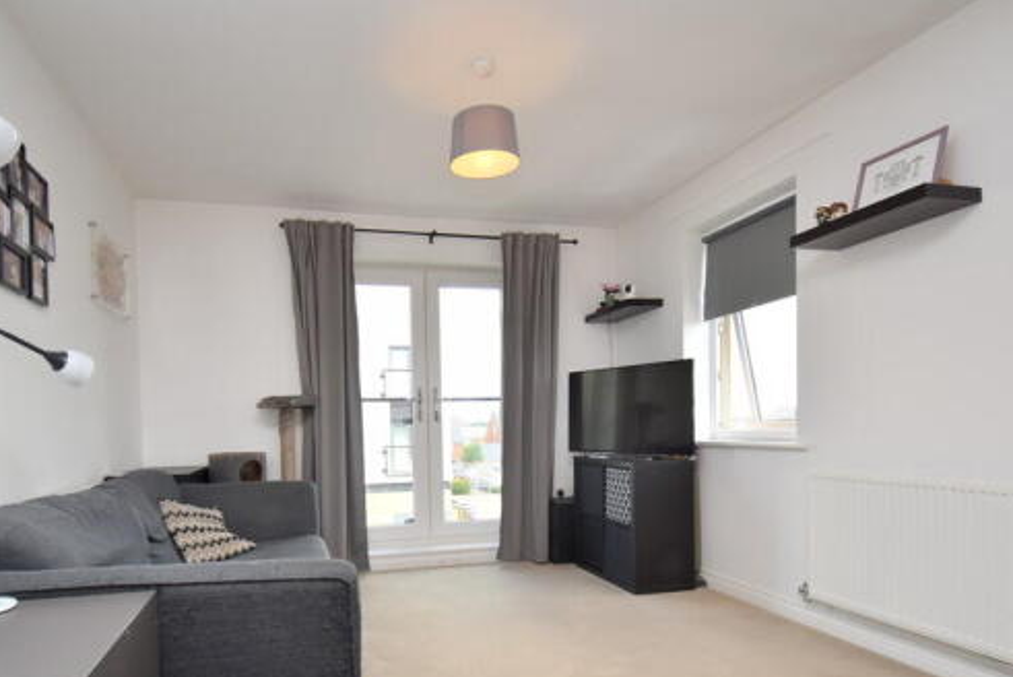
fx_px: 563
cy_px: 449
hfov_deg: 83.5
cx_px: 436
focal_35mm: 20
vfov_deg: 60.6
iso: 360
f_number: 5
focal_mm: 10
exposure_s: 1/200
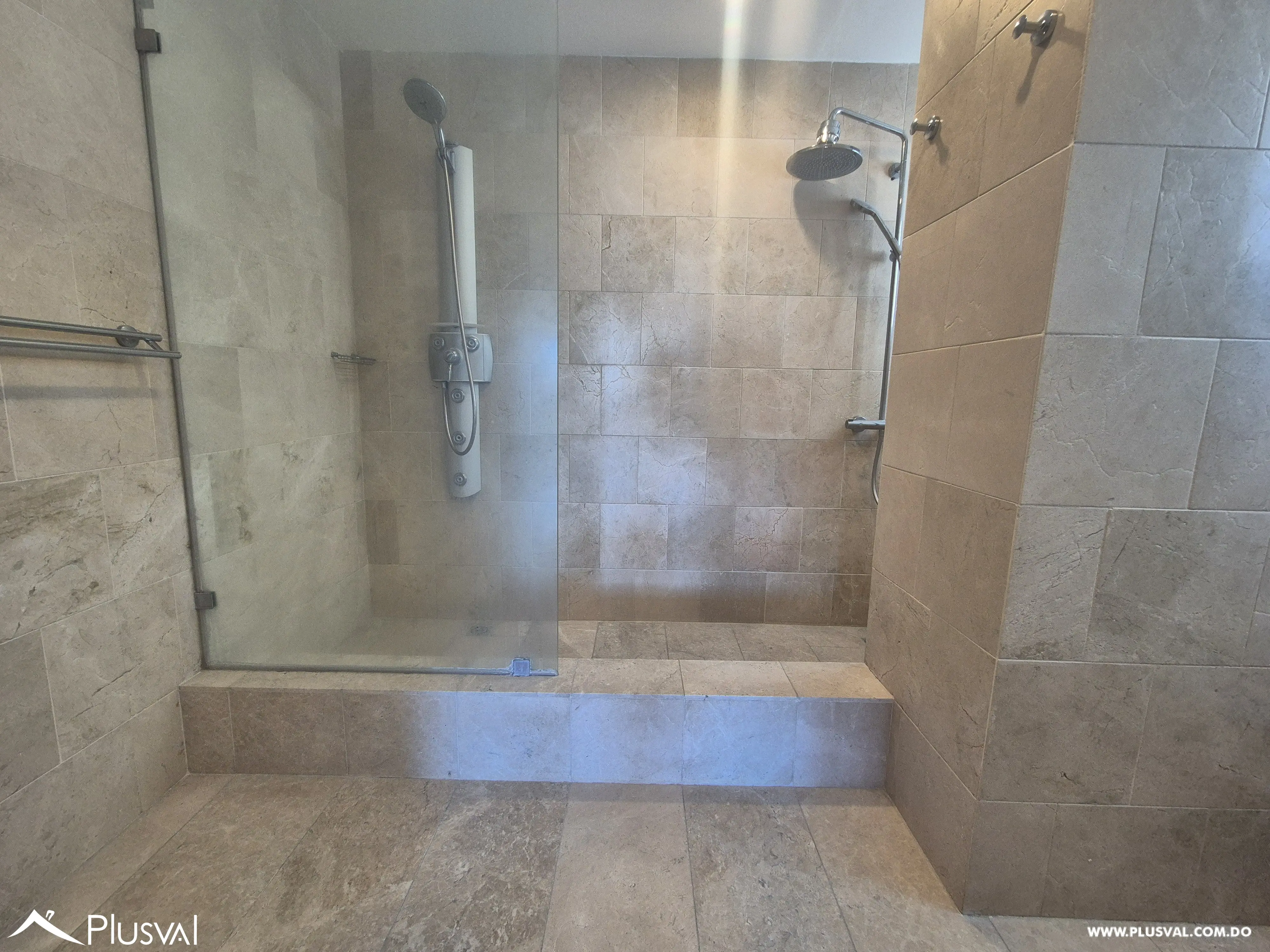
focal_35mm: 13
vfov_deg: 89.9
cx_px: 635
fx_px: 477
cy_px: 476
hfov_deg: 106.2
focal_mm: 2.2
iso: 320
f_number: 2.2
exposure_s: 1/60
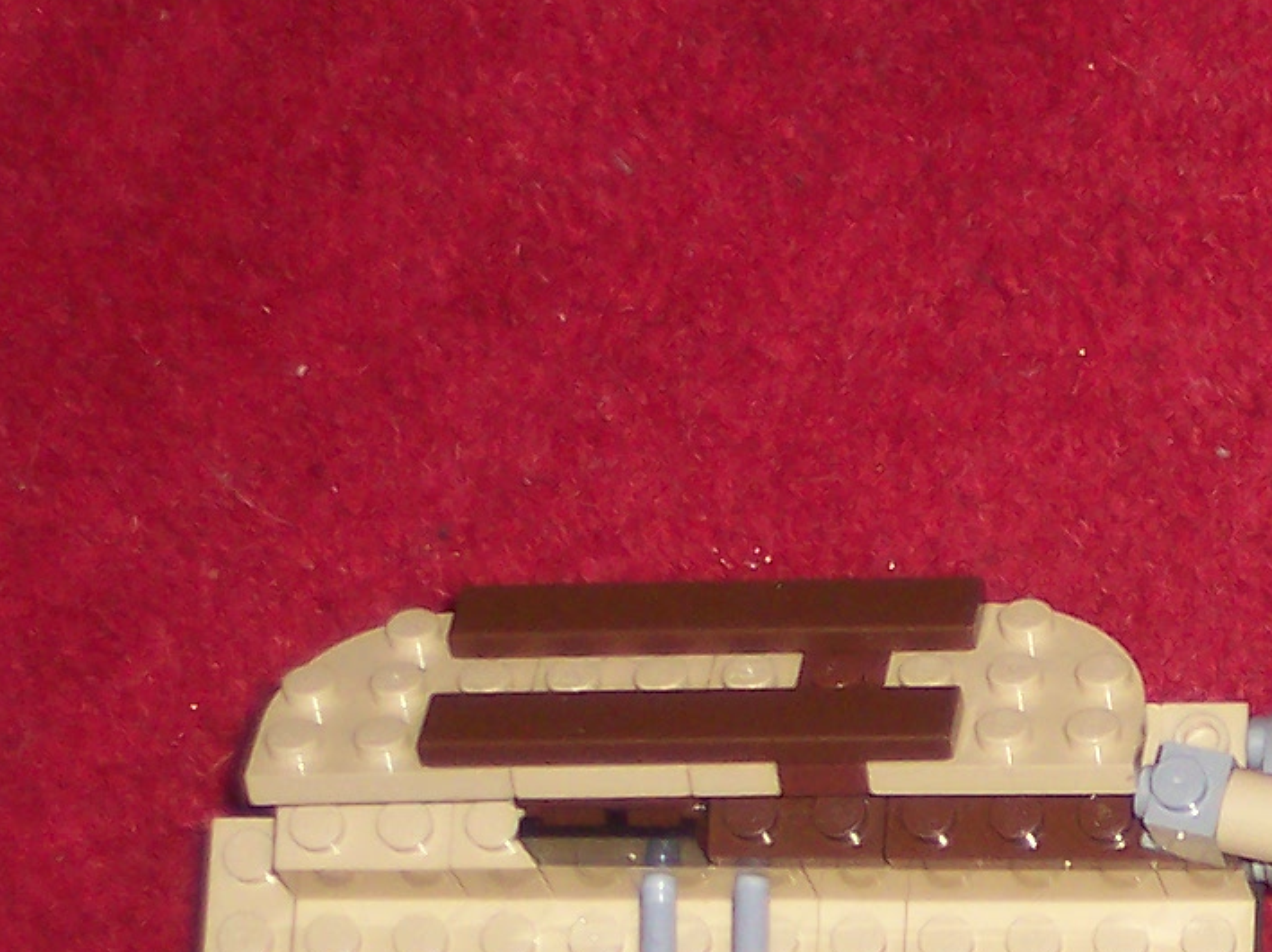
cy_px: 988
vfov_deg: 5.3
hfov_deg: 7.0
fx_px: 10172
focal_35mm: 277
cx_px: 2185
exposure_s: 1/45
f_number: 3.8
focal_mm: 16
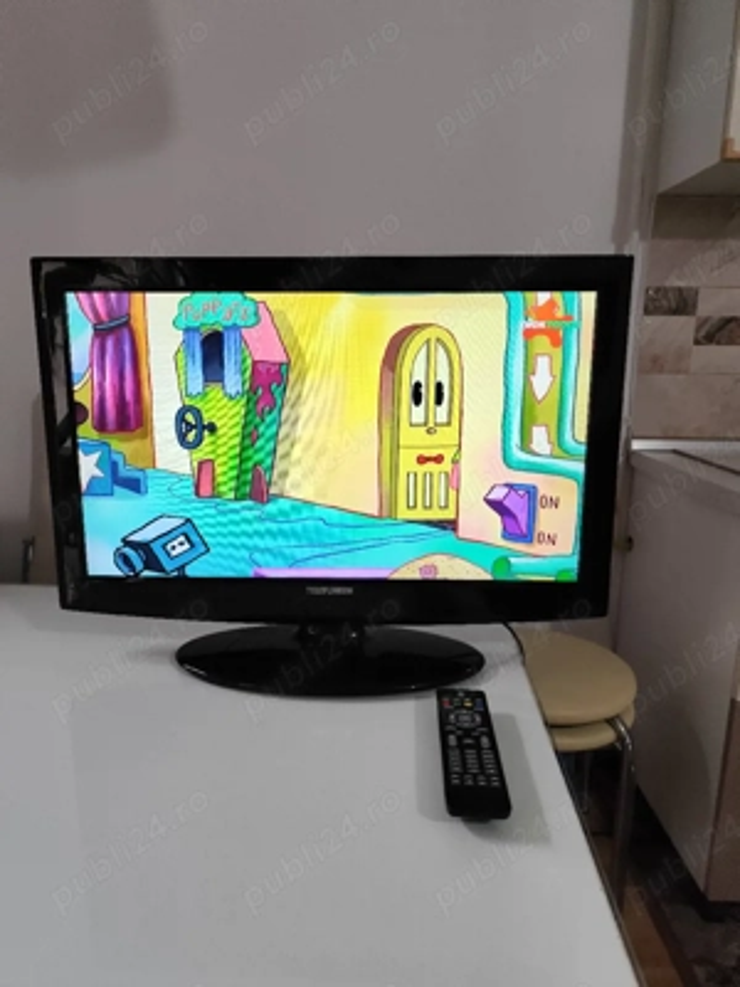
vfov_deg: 73.9
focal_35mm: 23
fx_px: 656
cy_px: 494
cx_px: 370
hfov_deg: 58.9
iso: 320
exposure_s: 1/50
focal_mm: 6.19
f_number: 1.65
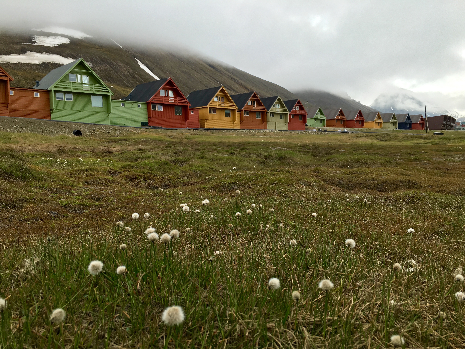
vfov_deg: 48.2
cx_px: 232
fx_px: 390
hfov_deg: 61.7
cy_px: 174
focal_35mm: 29
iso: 25
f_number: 2.2
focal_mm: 4.15
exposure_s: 1/527
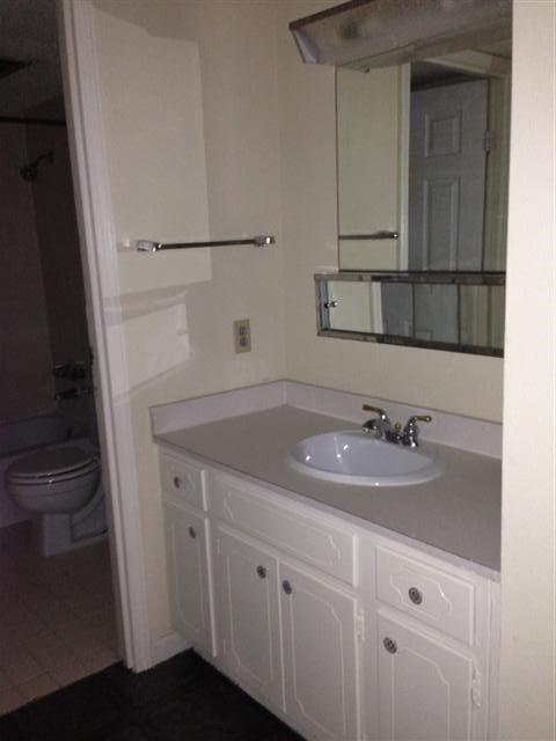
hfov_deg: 42.9
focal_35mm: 33
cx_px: 278
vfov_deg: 55.4
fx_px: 707
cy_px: 370
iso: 250
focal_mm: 4.13
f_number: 2.4
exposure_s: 1/16
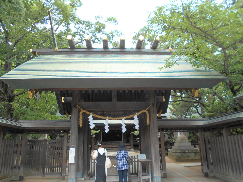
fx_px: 183
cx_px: 122
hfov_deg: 67.3
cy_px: 91
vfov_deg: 53.1
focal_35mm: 26
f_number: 3.2
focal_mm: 4.6
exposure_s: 1/200
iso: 80
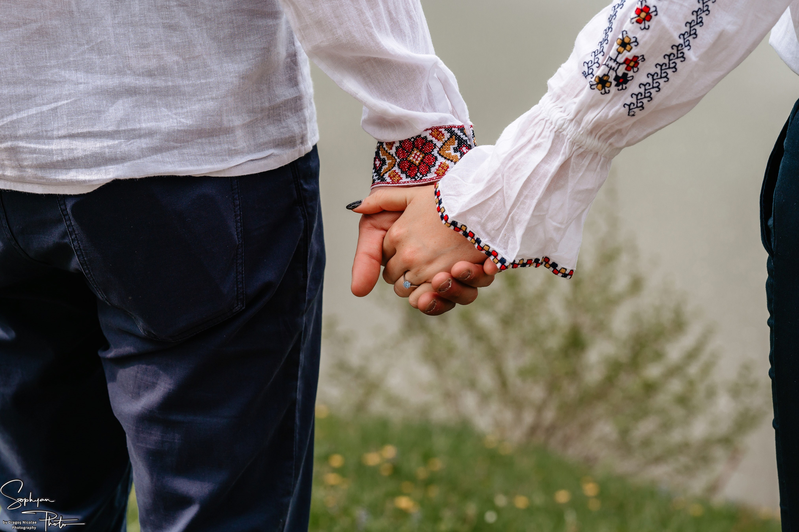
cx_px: 400
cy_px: 266
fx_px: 1885
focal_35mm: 85
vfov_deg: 16.0
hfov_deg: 23.9
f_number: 5.6
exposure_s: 1/500
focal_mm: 85
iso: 200
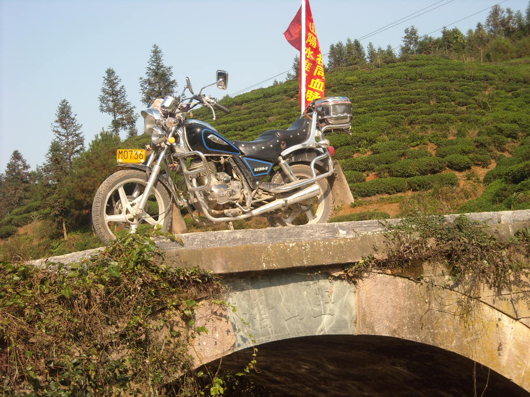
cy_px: 198
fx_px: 1164
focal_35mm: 76
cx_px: 265
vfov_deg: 19.4
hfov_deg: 25.7
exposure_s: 1/402
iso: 64
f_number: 3.9
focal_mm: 12.3
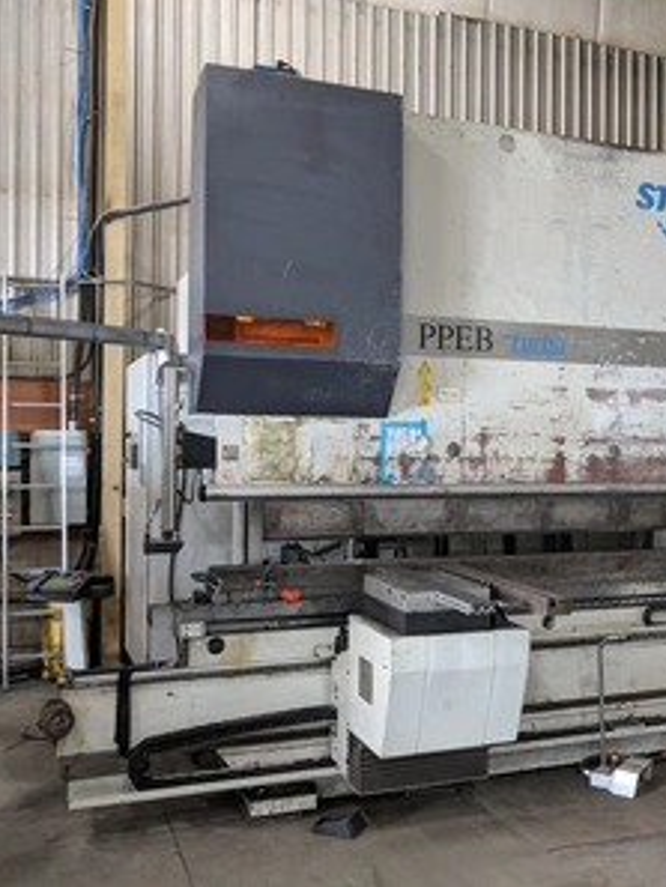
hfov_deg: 40.6
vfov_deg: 52.6
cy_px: 442
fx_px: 897
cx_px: 376
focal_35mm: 35
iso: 356
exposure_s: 1/40
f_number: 2
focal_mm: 4.67
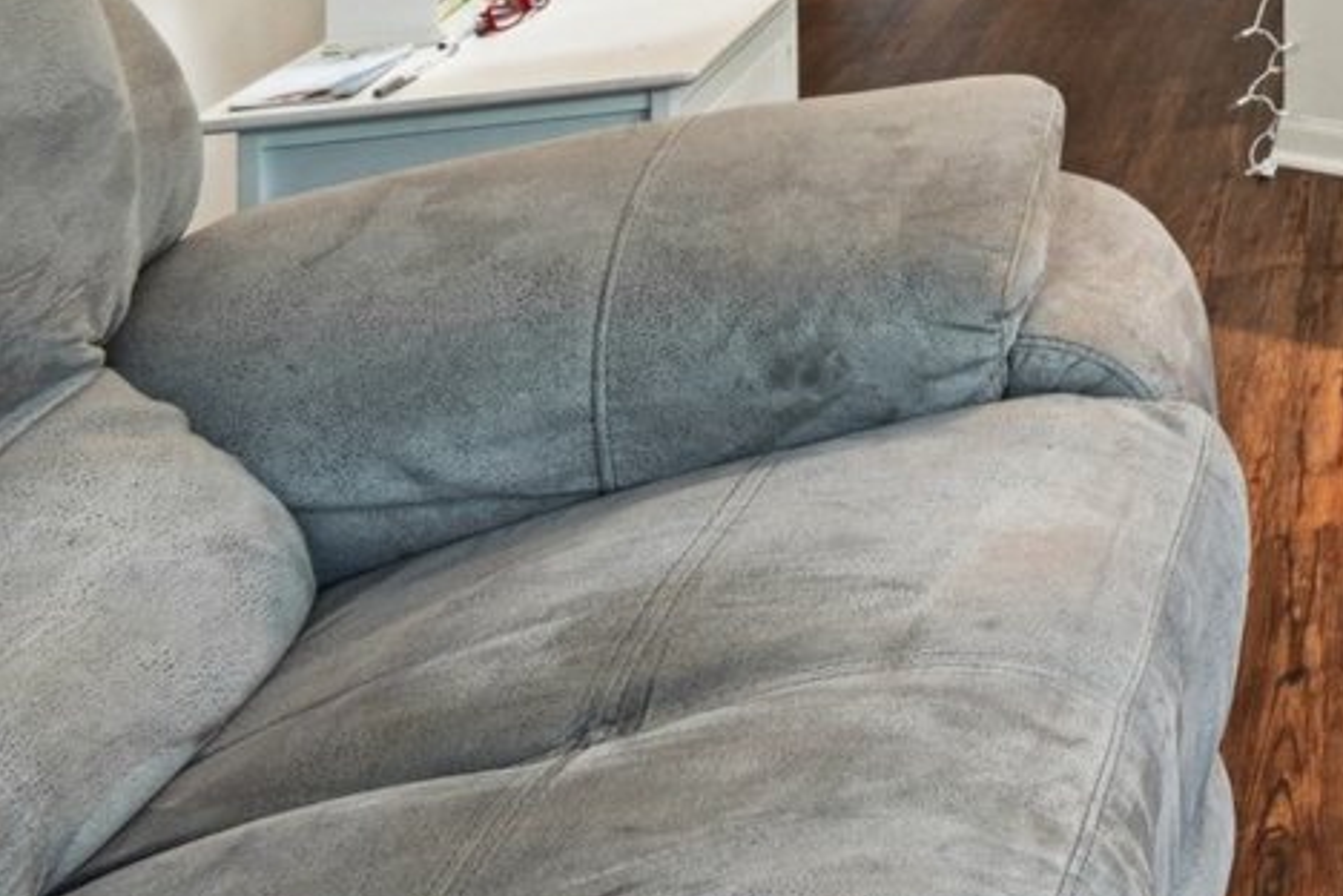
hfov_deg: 23.4
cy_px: -589
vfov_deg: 20.5
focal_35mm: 52
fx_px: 1940
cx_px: 2320
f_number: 8
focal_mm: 10
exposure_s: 1/15
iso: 400
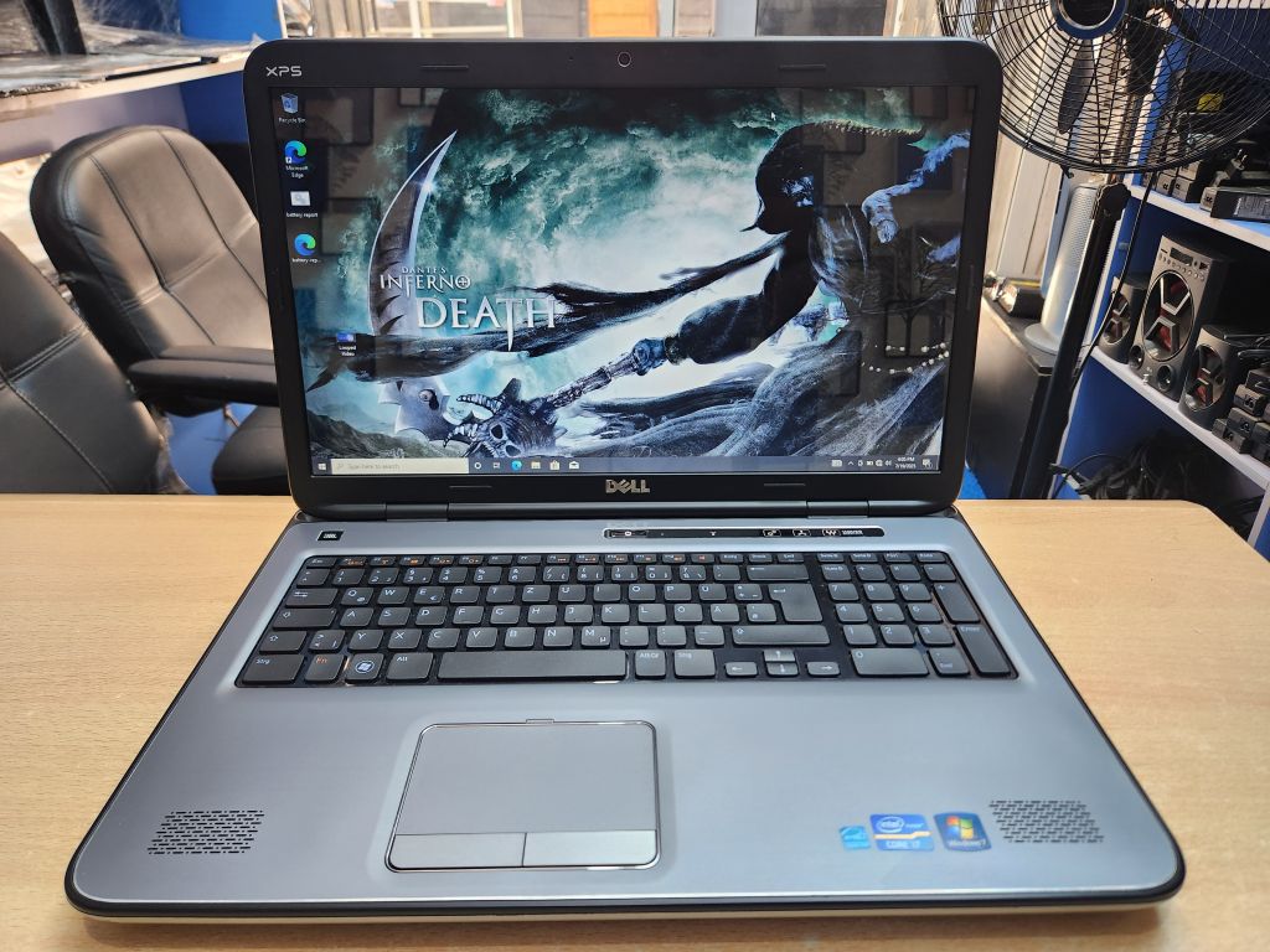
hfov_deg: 73.9
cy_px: 476
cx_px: 635
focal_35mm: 23
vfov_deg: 58.9
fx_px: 844
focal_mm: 5.4
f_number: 1.8
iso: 320
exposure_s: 1/100
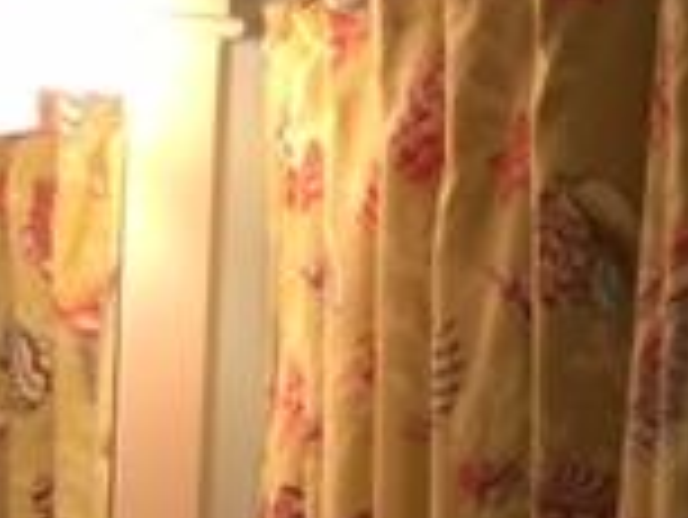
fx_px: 2407
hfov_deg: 15.9
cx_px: -45
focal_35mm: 121
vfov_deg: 11.8
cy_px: 734
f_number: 2.2
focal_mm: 4.15
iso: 100
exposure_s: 1/30
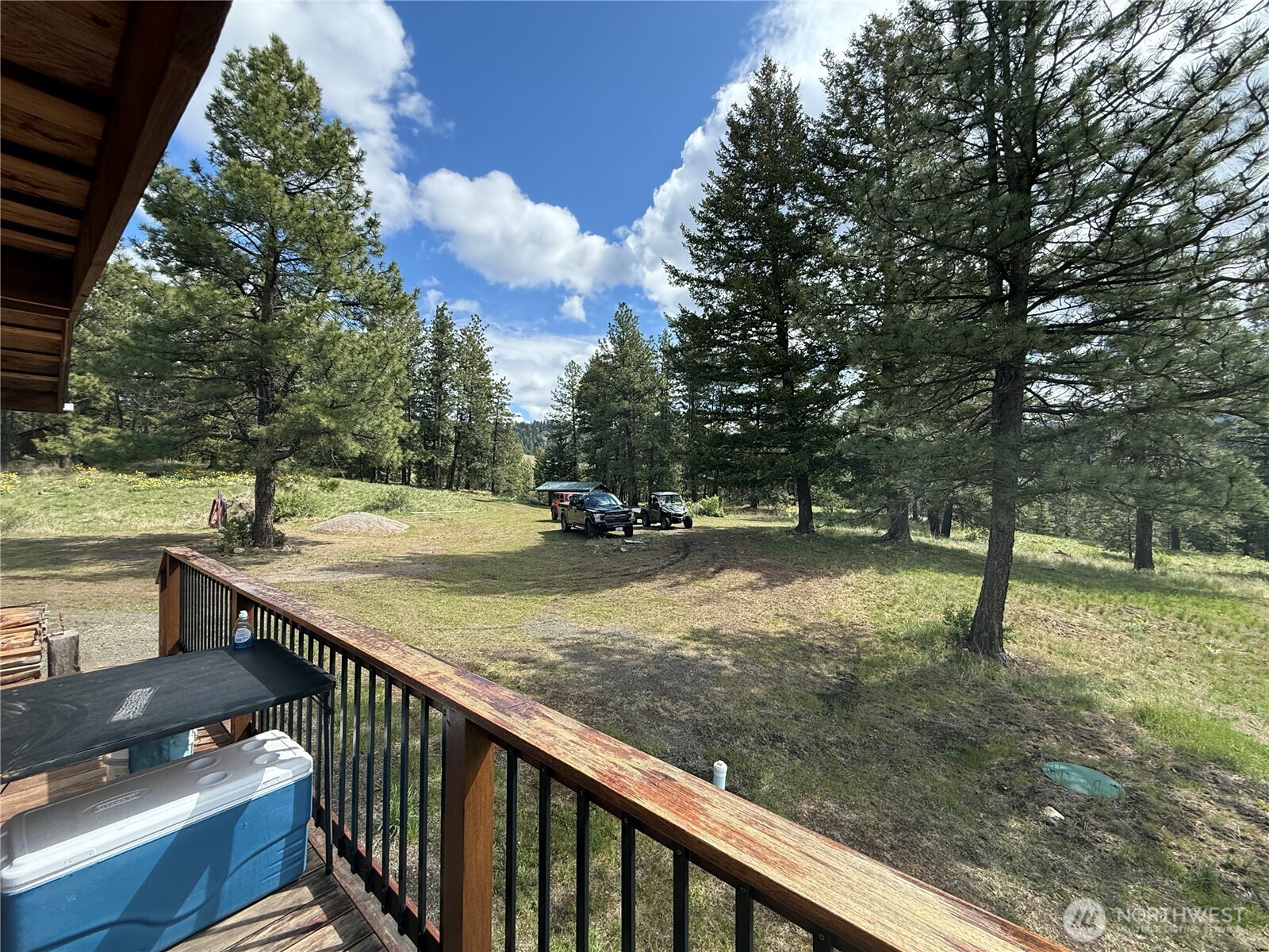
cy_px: 476
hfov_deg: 102.1
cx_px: 634
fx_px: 513
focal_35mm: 14
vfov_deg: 85.7
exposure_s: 1/1259
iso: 64
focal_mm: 2.22
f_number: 2.2
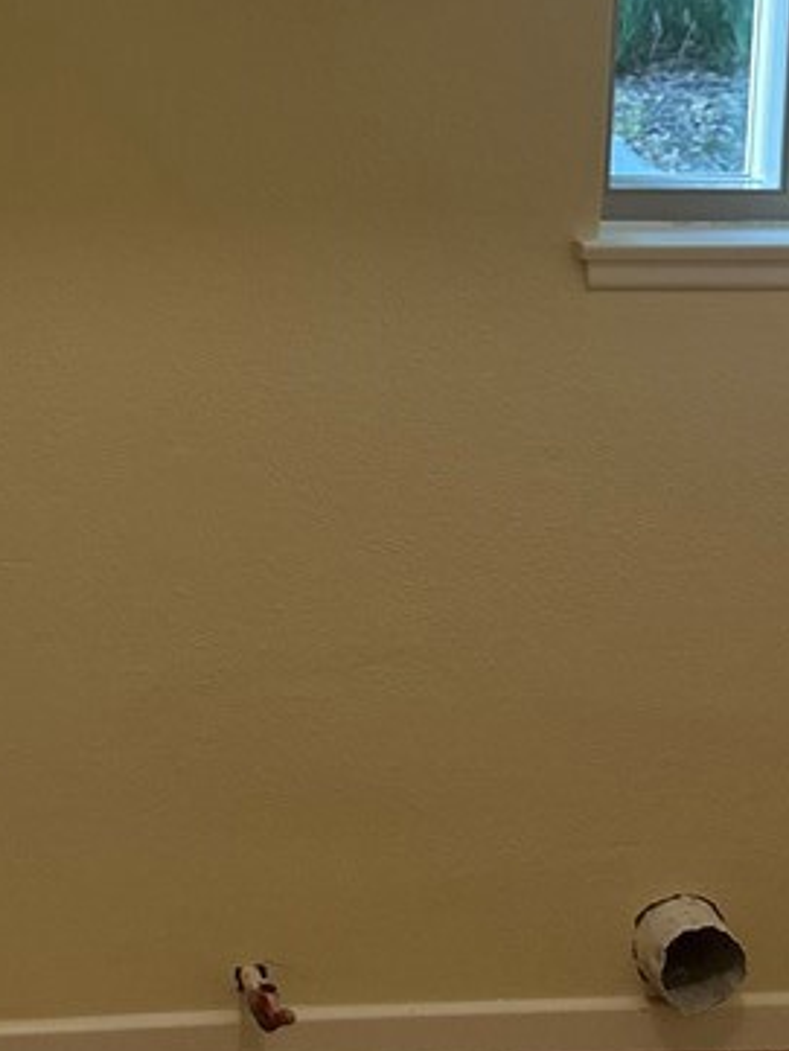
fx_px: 2065
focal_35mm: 68
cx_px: -131
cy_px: -166
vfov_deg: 25.9
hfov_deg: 20.4
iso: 200
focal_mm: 6.86
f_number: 1.78
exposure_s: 1/120
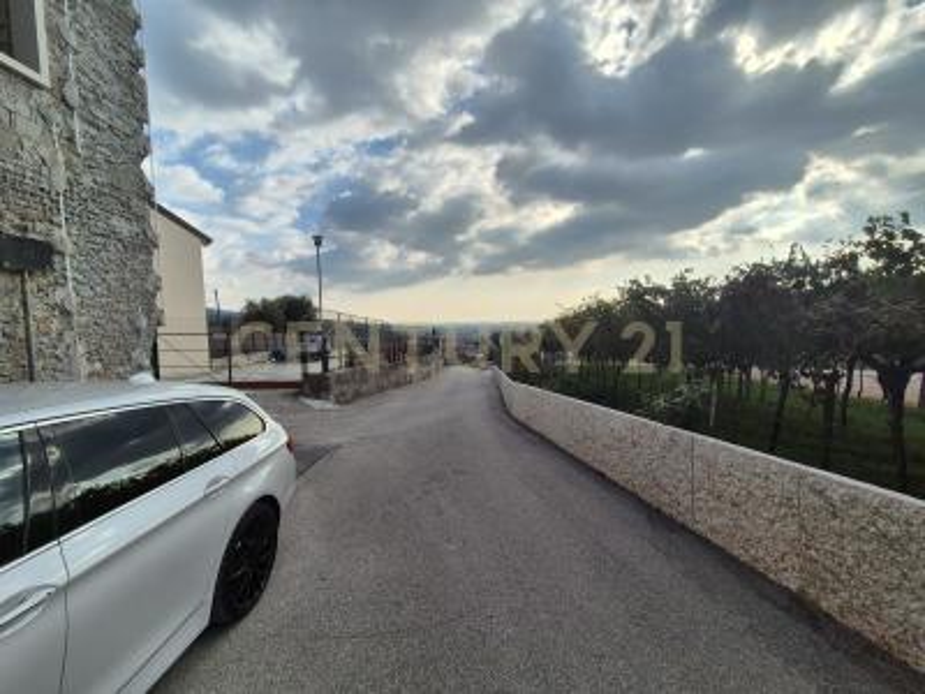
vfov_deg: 89.9
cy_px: 347
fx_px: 347
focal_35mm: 13
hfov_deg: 106.2
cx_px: 462
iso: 50
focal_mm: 2.2
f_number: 2.2
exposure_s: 1/2736
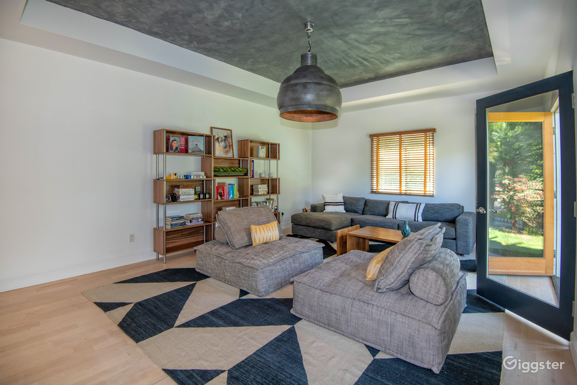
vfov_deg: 73.7
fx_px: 256
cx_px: 288
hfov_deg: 96.7
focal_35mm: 16
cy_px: 192
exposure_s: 1/40
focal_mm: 16
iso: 640
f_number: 5.6
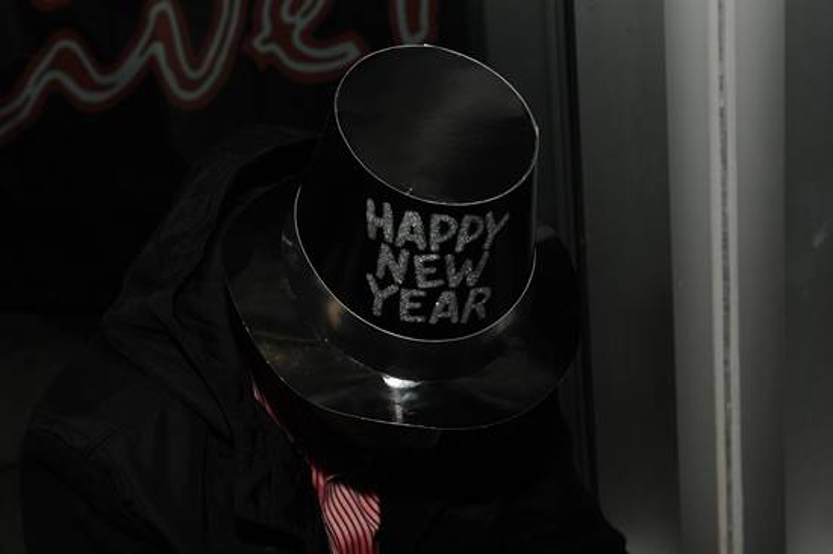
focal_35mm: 70
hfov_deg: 28.9
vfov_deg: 19.4
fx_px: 1619
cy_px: 277
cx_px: 416
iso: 1600
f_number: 13
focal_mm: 70
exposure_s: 1/250
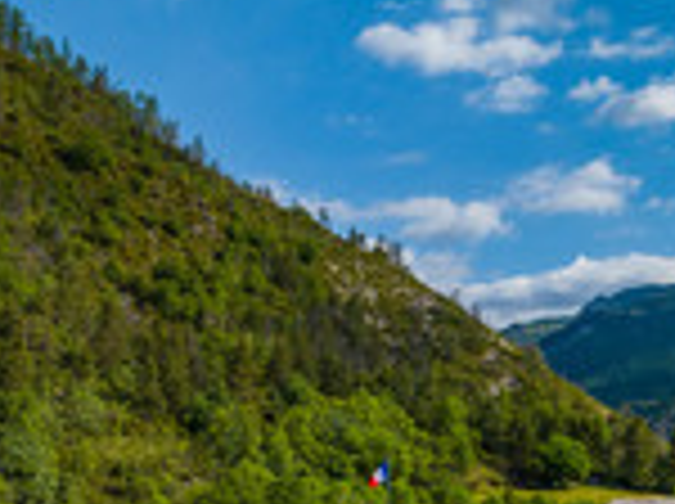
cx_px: 824
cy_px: 486
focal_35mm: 60
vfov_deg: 23.5
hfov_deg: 27.9
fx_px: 1168
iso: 200
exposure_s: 1/400
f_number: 10
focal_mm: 12.3
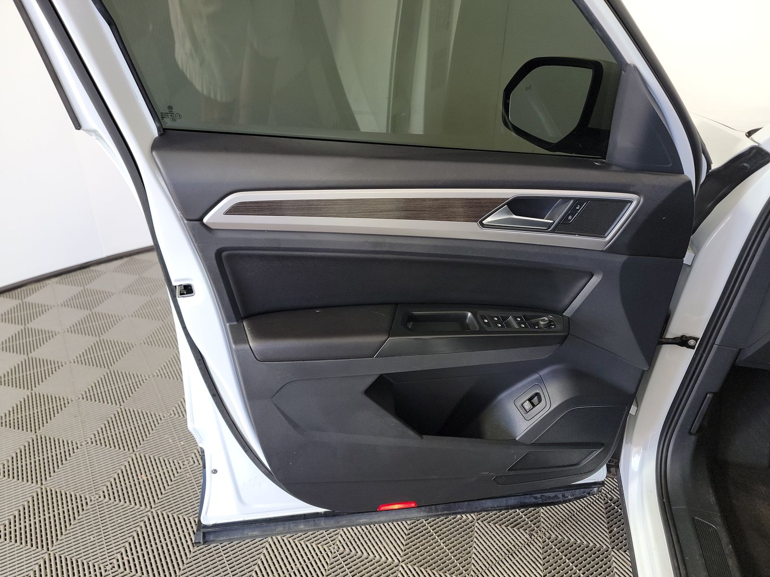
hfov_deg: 71.6
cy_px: 288
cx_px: 385
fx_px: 534
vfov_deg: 56.8
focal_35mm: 24
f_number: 1.8
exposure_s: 1/60
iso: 109
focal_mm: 6.7
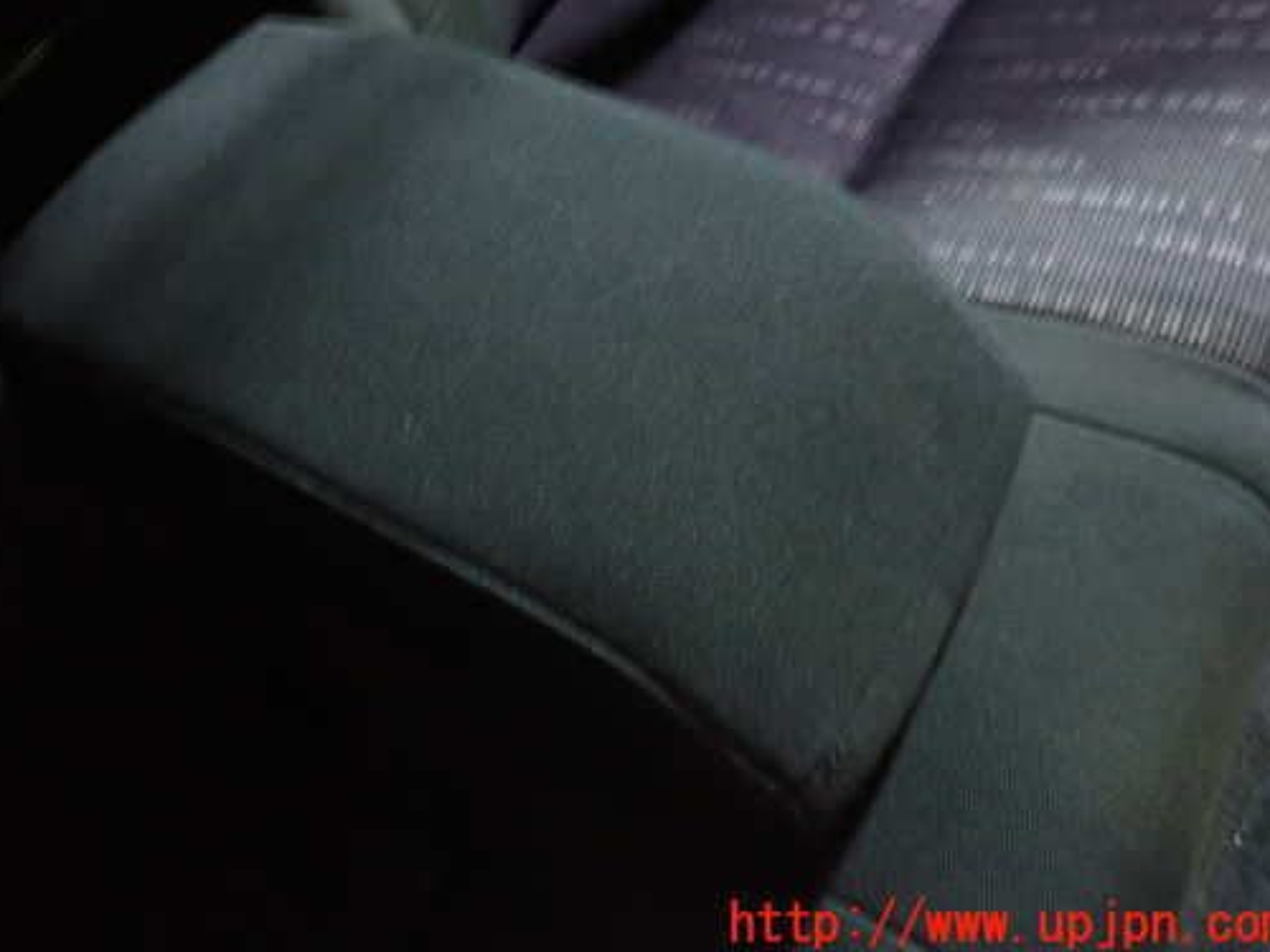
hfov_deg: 59.7
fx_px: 1101
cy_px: 386
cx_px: 541
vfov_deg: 46.6
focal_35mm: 30
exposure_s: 1/8
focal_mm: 4.5
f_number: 2
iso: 800
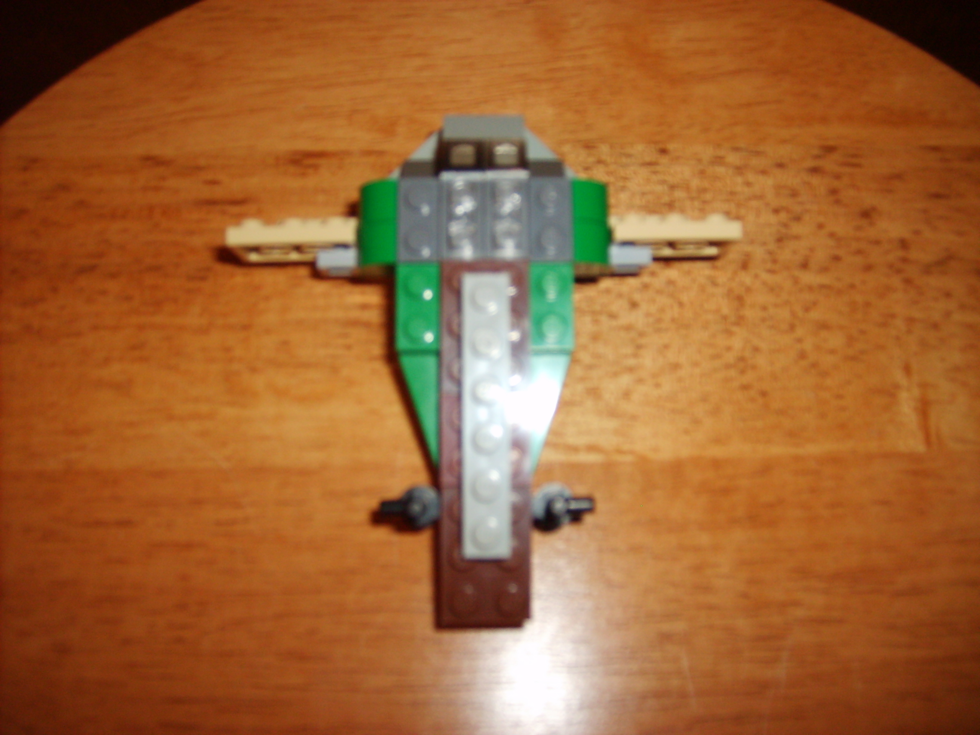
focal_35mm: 35
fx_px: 991
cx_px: 490
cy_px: 368
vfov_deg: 40.7
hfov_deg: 52.6
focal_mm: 5.8
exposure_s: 1/45
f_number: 2.8
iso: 100
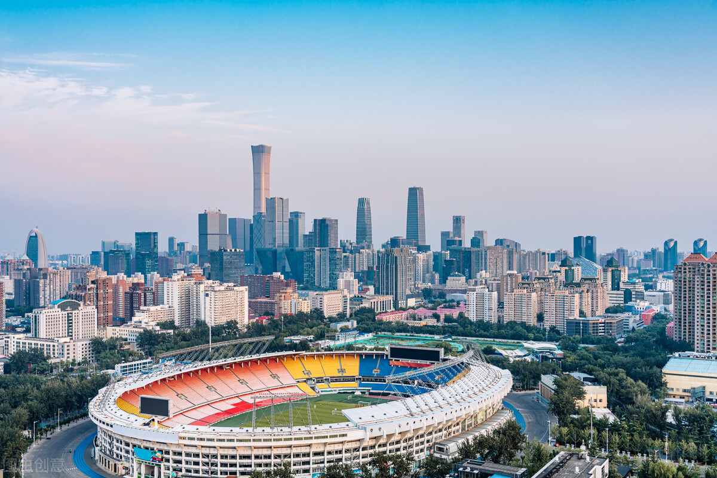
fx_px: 677
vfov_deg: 38.9
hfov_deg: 55.8
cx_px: 358
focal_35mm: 34
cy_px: 239
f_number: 8
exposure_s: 1/30
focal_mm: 34
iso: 100
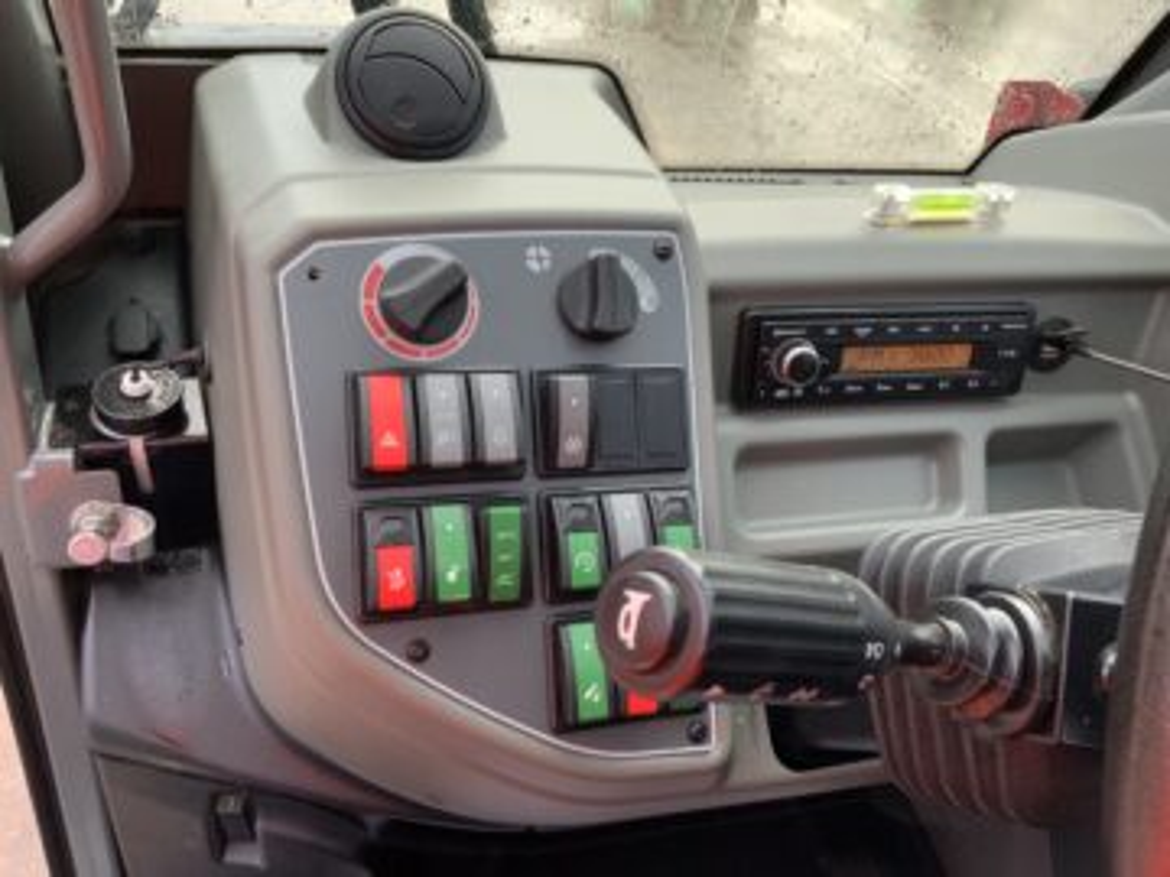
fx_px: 980
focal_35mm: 29
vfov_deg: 48.2
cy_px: 438
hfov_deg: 61.7
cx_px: 585
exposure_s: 1/113
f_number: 1.8
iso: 64
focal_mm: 3
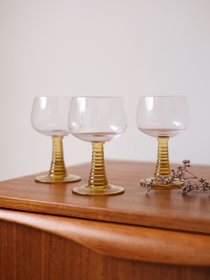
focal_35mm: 59
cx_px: 106
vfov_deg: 32.7
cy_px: 129
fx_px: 477
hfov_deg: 24.8
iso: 250
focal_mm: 35
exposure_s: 1/52
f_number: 2.8
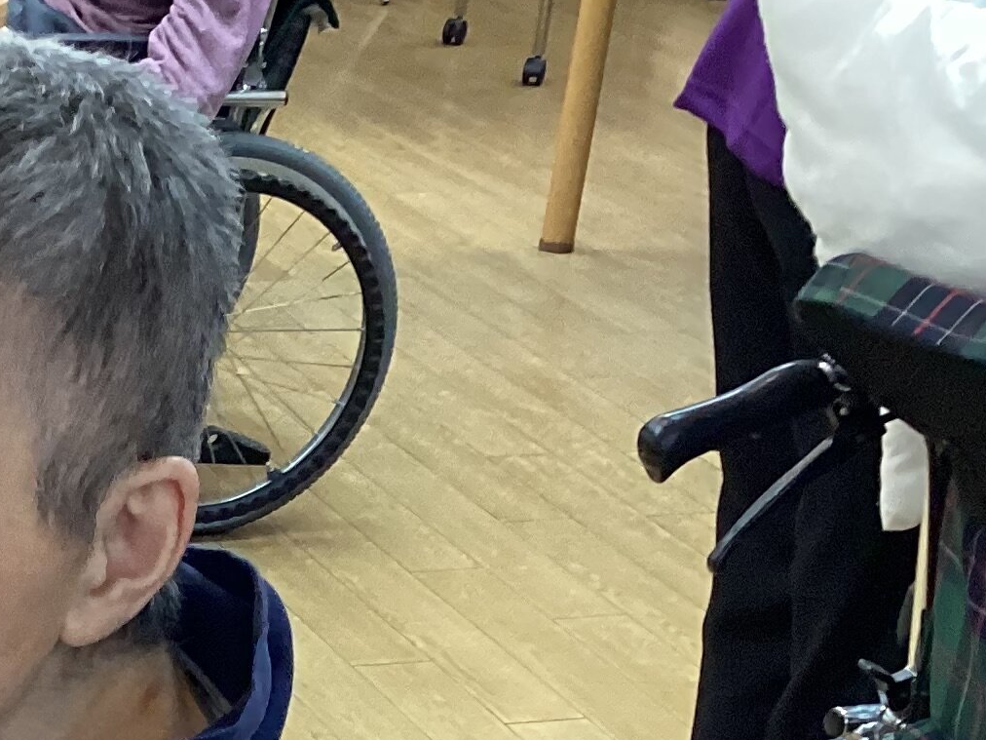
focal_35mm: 100
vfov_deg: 14.3
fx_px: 2848
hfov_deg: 18.1
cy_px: 901
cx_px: -367
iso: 200
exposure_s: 1/60
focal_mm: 3.3
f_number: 2.4
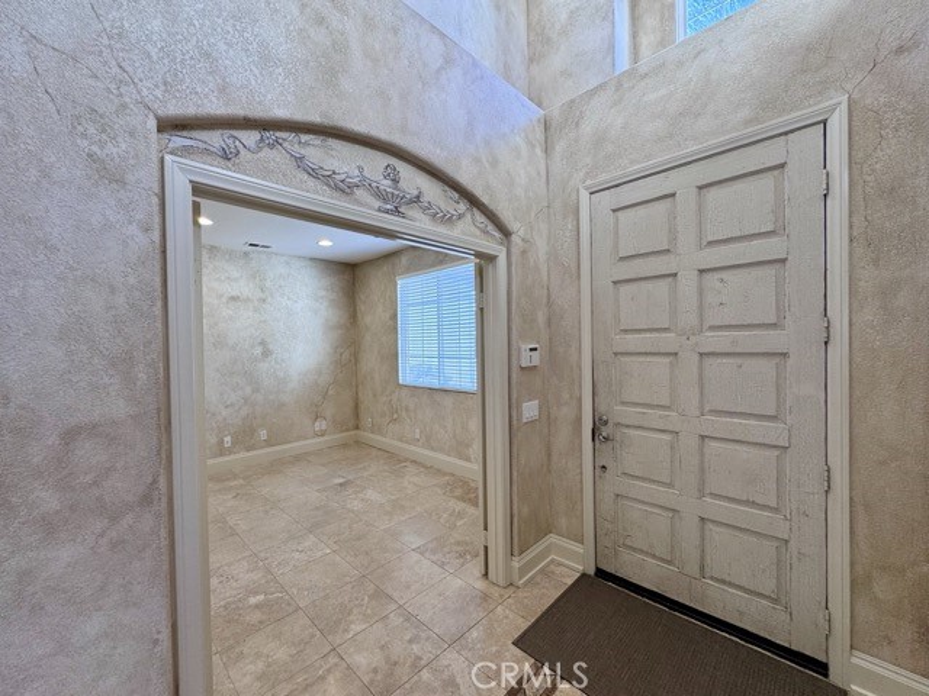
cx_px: 464
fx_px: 376
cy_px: 348
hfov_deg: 102.1
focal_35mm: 14
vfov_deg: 85.7
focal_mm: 2.22
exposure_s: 1/120
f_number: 2.2
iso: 100
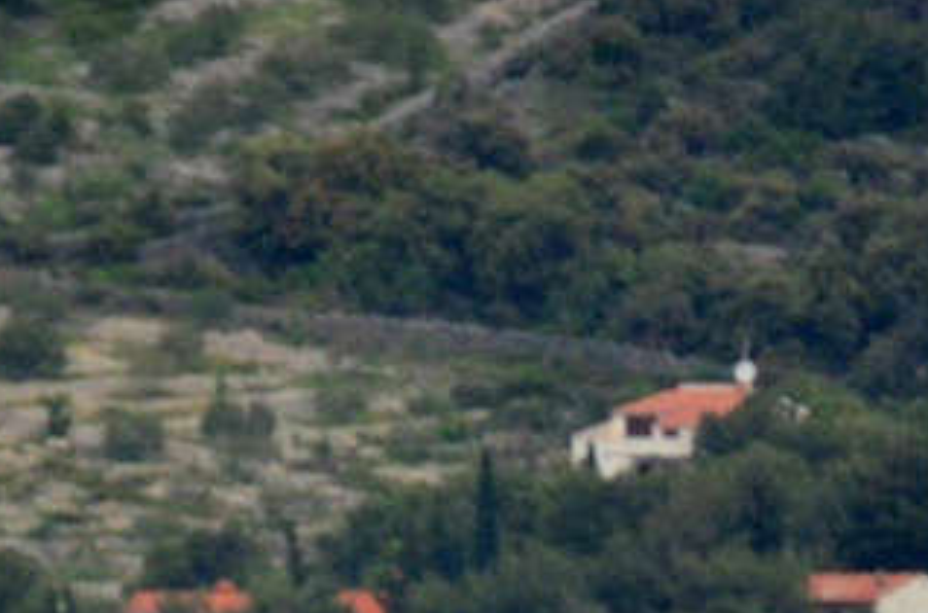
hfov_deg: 1.5
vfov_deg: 1.0
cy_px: 956
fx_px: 36341
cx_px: 576
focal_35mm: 1414
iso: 2500
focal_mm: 300
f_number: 5.6
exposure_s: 1/8000
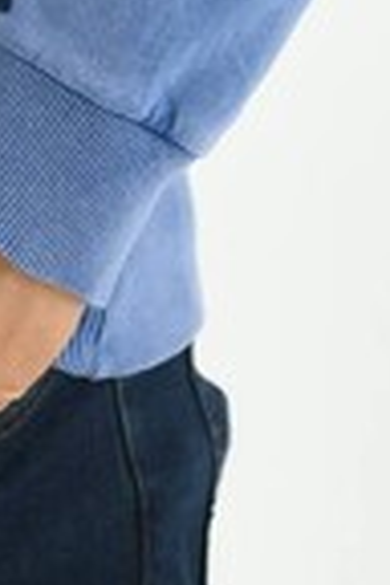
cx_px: -439
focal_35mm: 287
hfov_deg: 4.7
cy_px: -784
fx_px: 4663
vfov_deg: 6.8
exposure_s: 1/125
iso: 160
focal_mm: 55
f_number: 5.6
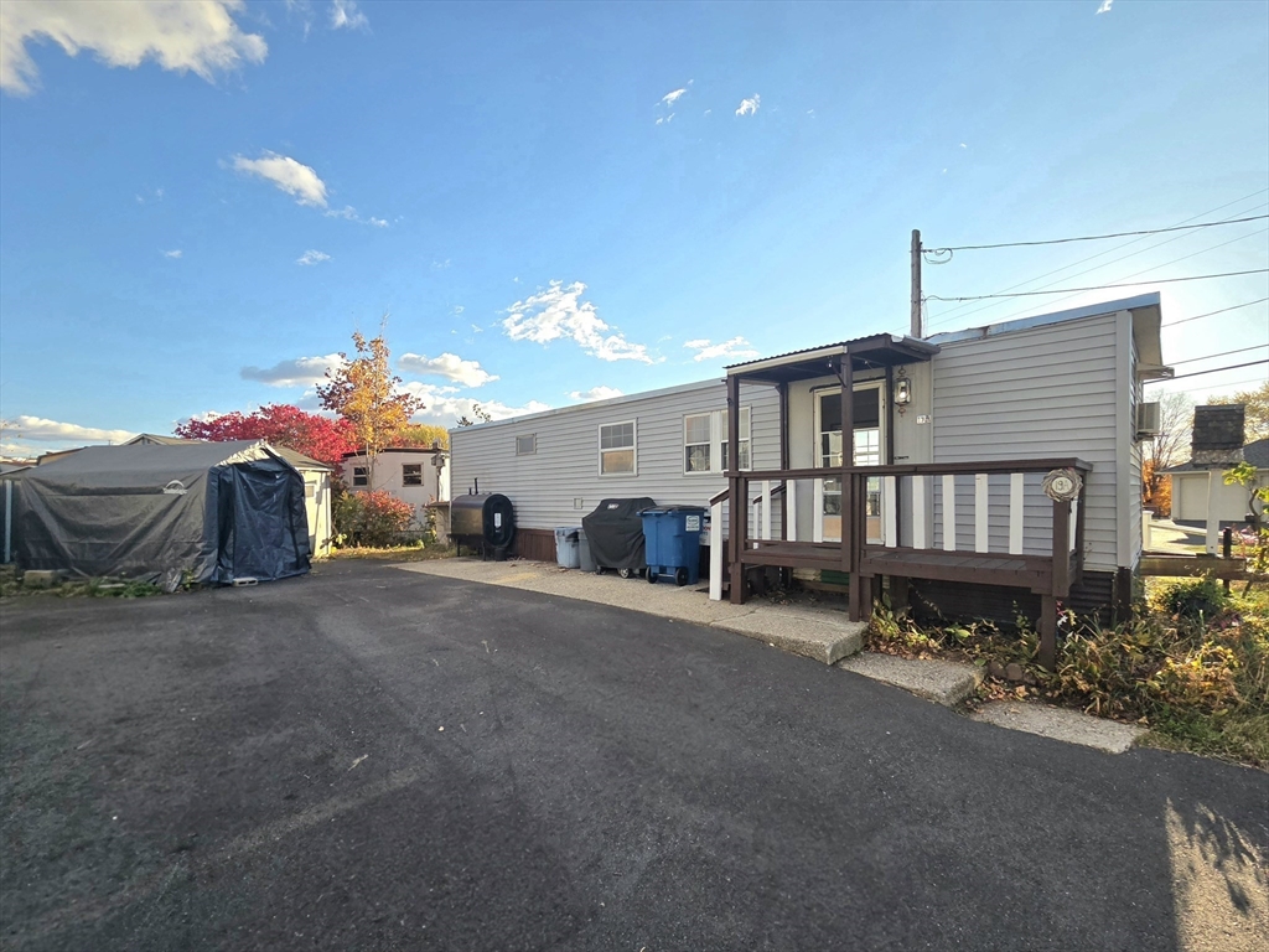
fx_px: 477
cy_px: 476
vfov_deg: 89.9
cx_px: 634
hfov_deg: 106.2
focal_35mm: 13
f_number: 2.2
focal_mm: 2.2
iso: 50
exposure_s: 1/1250
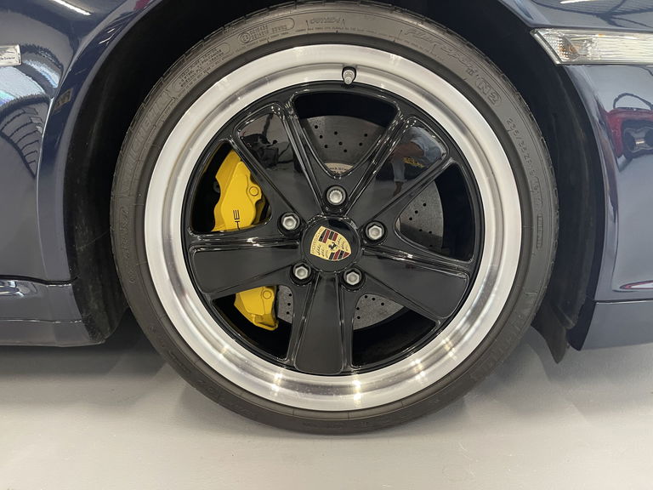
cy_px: 245
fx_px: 472
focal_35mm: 25
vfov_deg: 54.9
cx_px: 326
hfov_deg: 69.4
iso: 400
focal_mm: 5.1
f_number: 1.6
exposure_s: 1/50
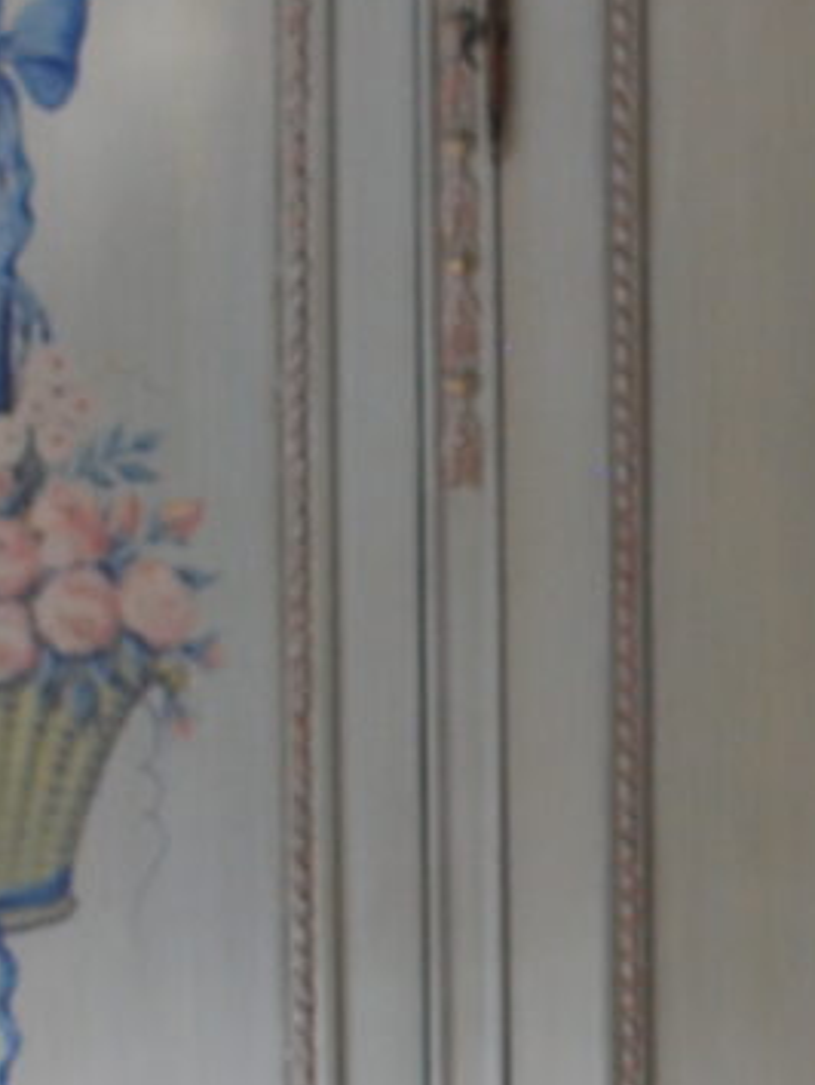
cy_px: 693
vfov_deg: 11.8
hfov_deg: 8.8
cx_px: 899
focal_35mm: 167
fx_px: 5236
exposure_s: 1/50
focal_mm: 20
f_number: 3.8
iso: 200
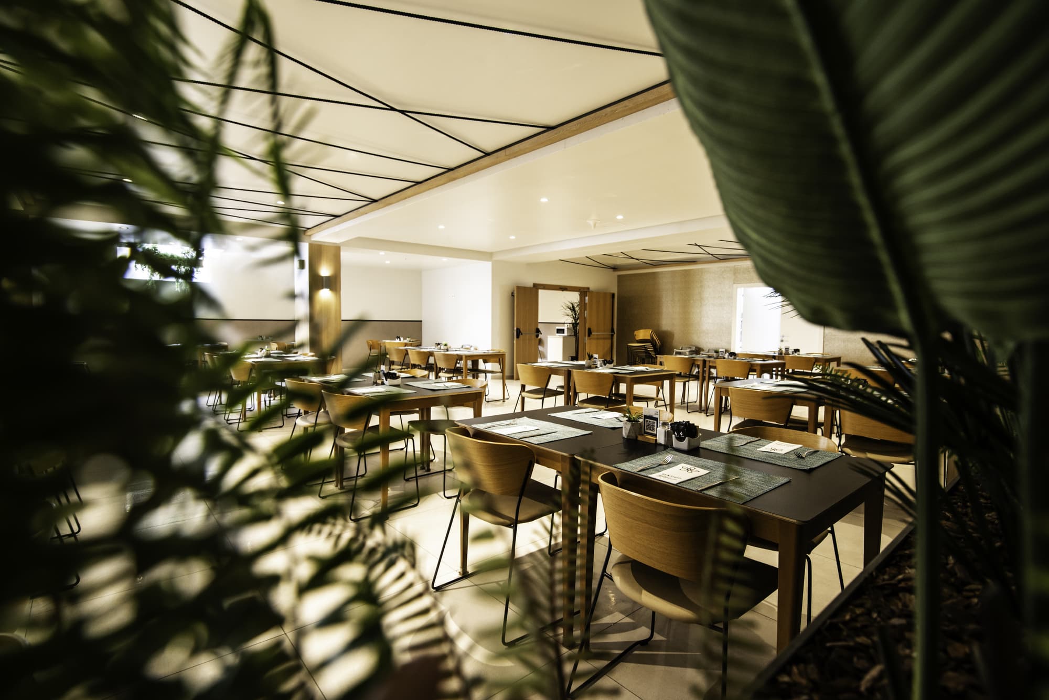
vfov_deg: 70.5
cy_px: 350
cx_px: 524
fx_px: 496
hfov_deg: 93.3
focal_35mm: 17
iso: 800
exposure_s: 1/40
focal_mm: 17
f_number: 4
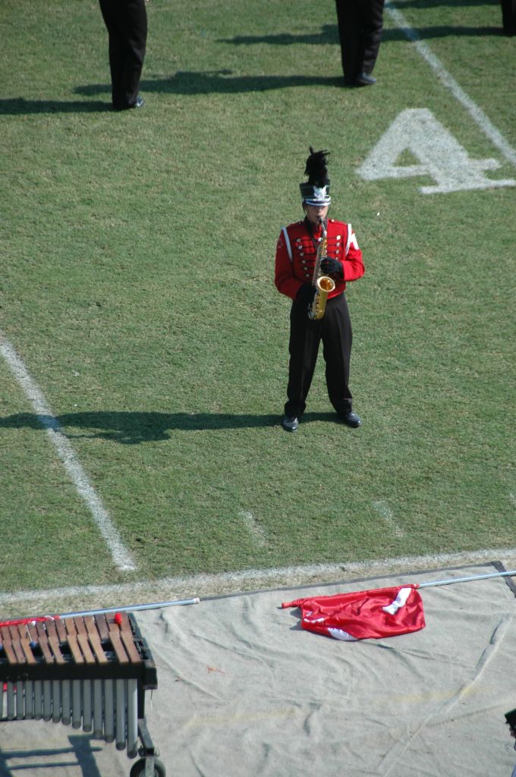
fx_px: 6467
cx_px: 258
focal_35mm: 300
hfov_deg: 4.6
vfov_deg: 6.9
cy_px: 388
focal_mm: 200
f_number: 5.6
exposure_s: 1/500
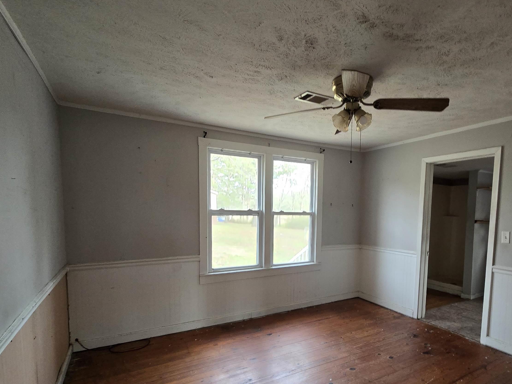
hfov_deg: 86.9
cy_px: 238
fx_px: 266
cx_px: 302
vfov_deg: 70.5
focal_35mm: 18
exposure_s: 1/60
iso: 320
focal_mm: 2.2
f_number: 2.2
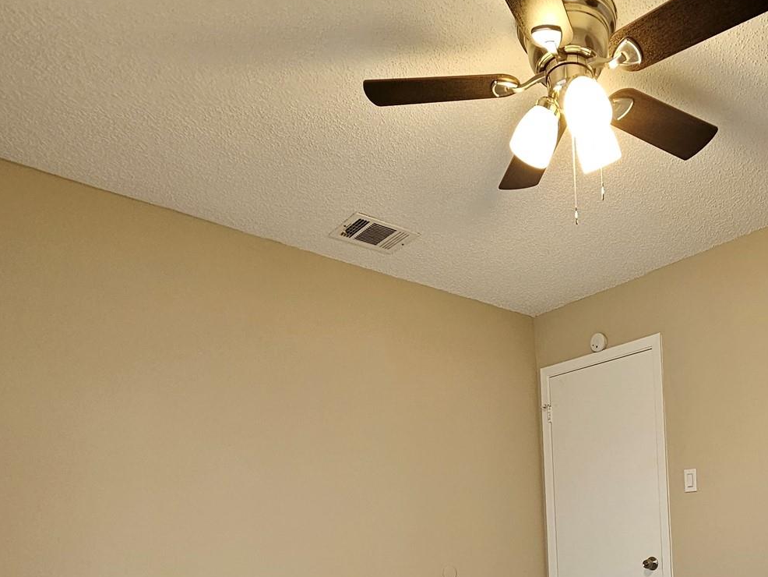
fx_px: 599
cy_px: 537
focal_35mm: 27
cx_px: 572
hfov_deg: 61.8
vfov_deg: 45.6
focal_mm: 2.2
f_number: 2.2
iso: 160
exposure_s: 1/60
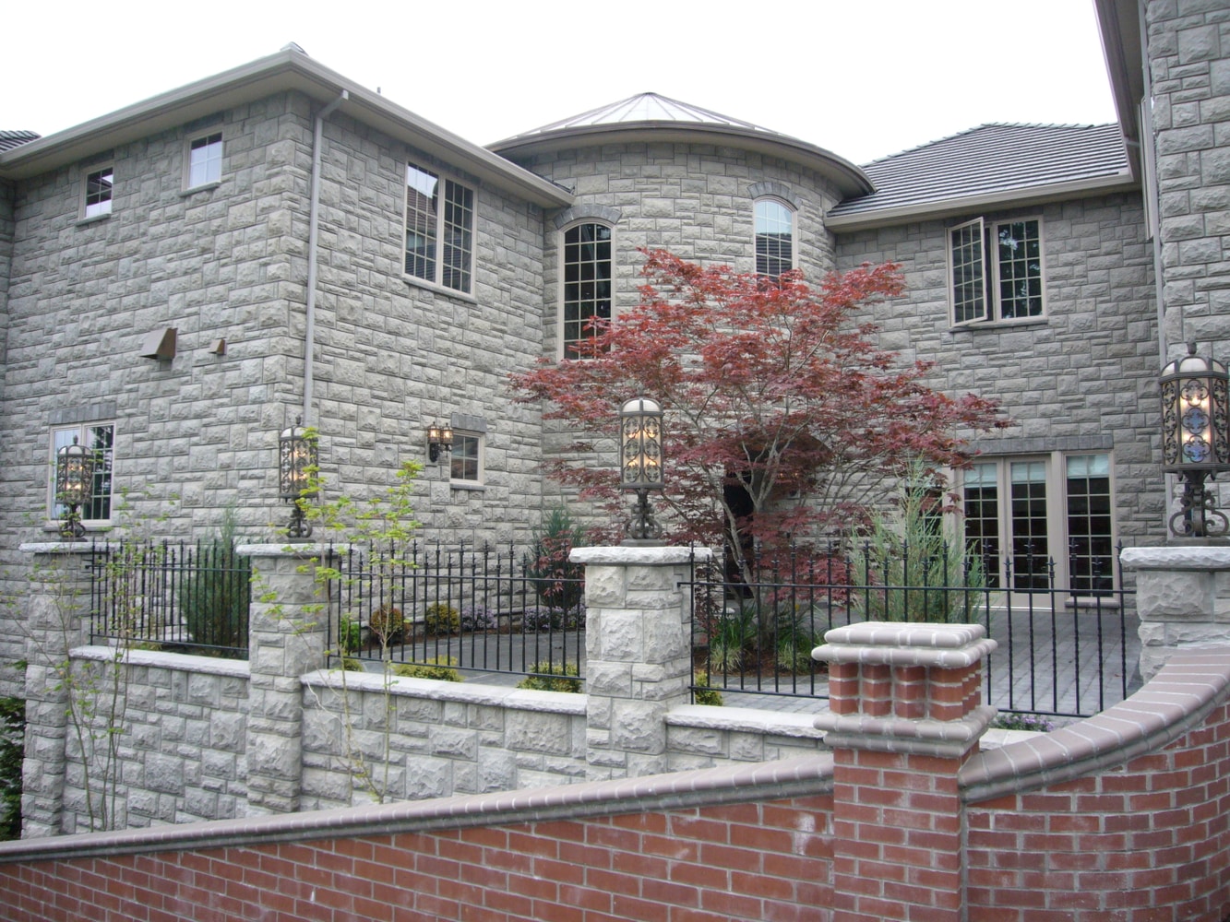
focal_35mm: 28
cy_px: 461
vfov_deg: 49.8
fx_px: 995
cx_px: 615
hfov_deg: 63.4
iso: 100
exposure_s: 1/400
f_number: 2.8
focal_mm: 4.6
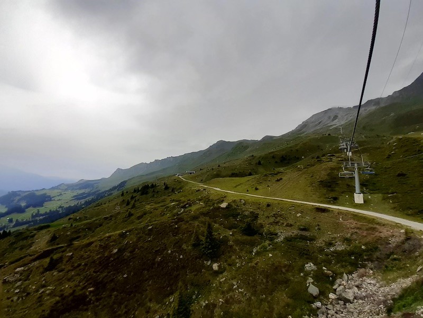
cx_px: 212
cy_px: 159
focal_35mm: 13
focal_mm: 1.13
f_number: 2.2
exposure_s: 1/828
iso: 40
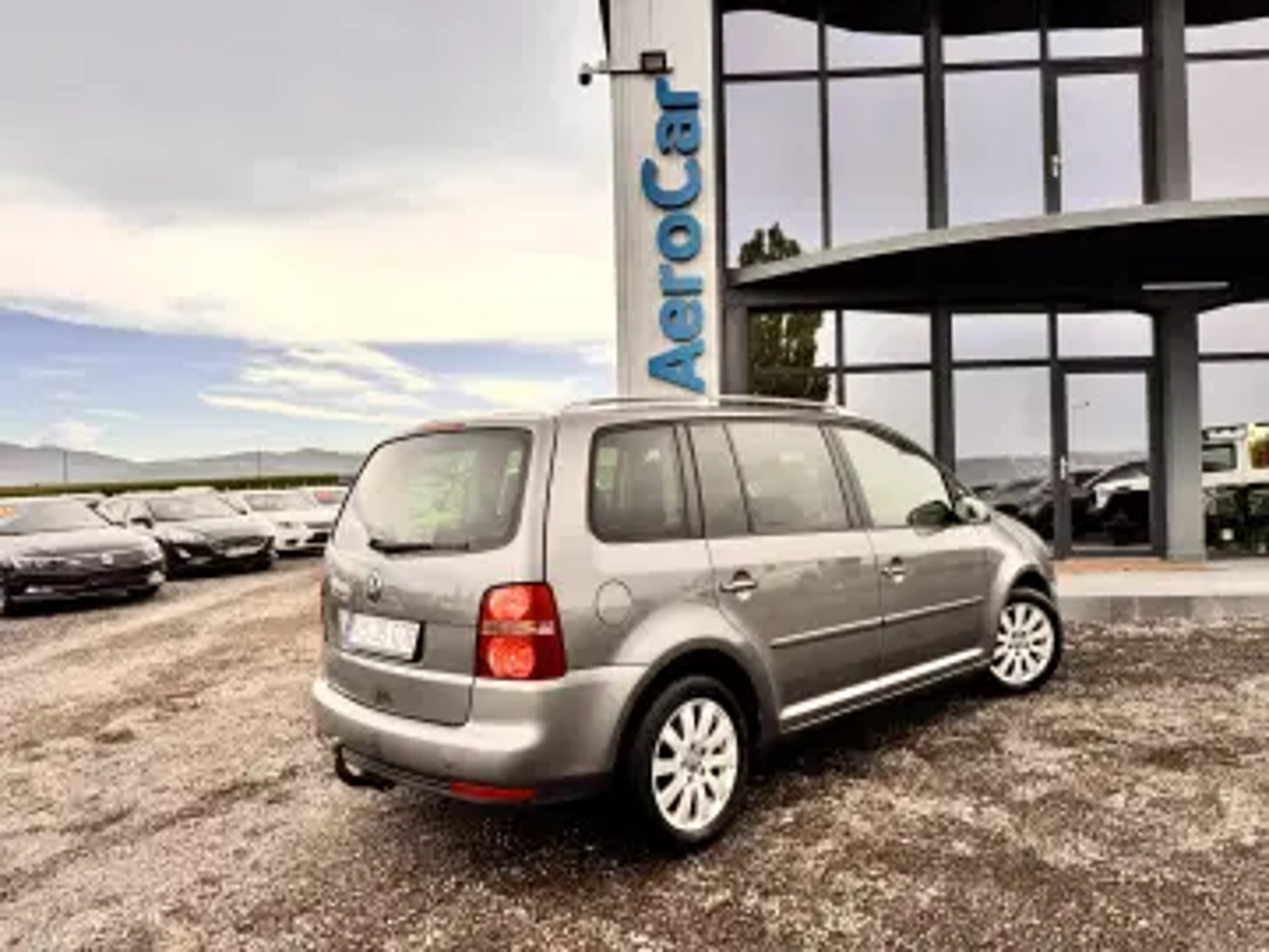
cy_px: 476
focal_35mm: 24
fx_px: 880
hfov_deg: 71.6
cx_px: 634
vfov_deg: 56.8
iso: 80
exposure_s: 1/4049
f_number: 1.78
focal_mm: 6.76
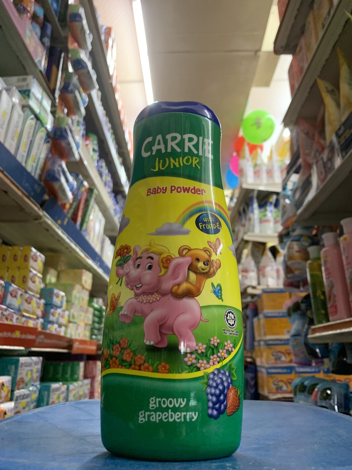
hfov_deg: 53.1
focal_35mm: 26
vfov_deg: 67.3
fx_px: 353
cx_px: 176
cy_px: 235
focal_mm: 4.25
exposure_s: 1/60
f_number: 1.8
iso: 320
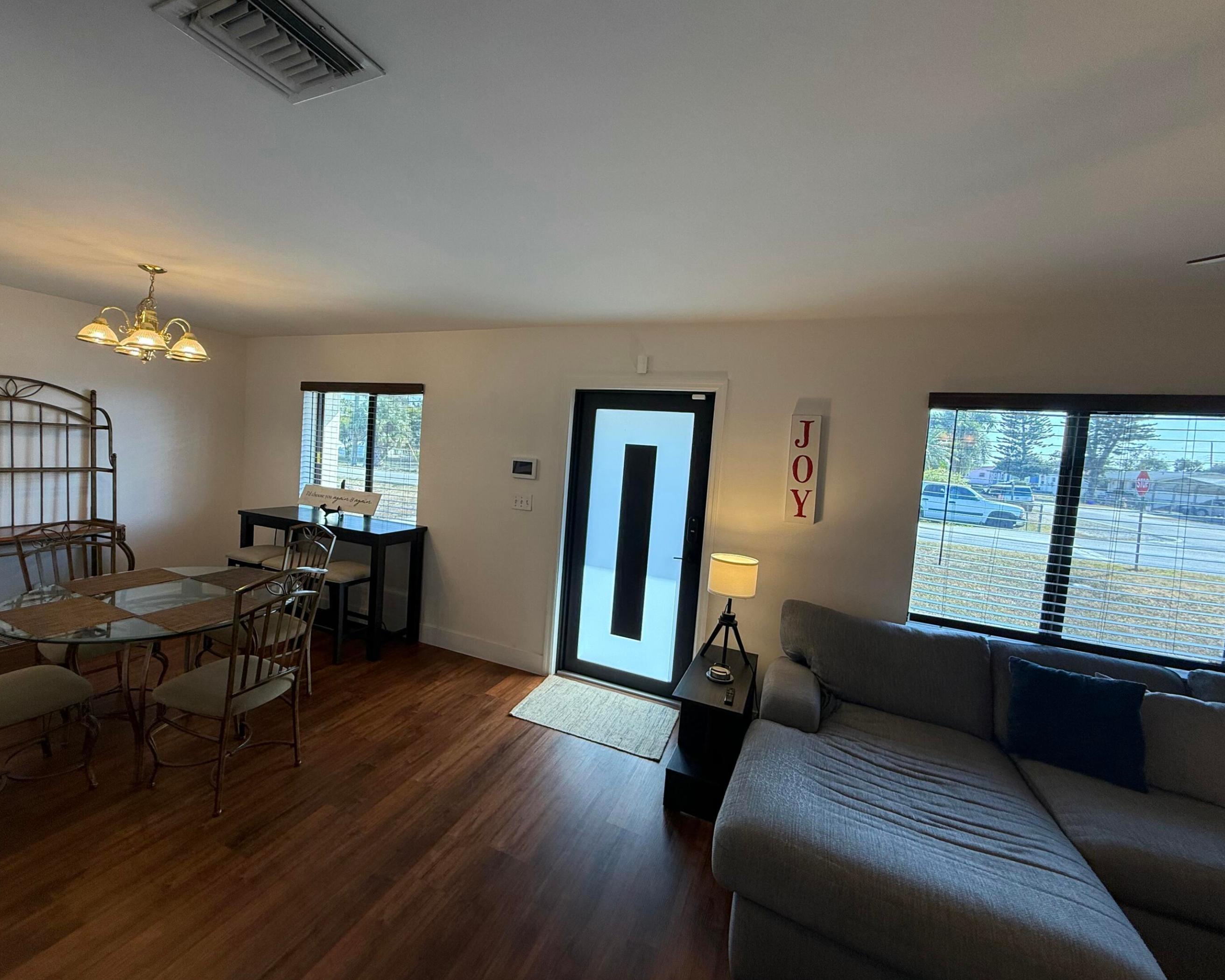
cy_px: 480
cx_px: 568
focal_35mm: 15
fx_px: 544
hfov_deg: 96.6
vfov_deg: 84.0
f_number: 2.2
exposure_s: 1/131
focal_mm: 2.22
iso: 64
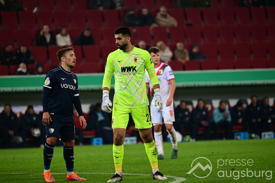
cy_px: 92
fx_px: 3054
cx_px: 138
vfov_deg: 3.4
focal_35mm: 400
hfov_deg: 5.2
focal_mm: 400
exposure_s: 1/250
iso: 1100
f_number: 5.6
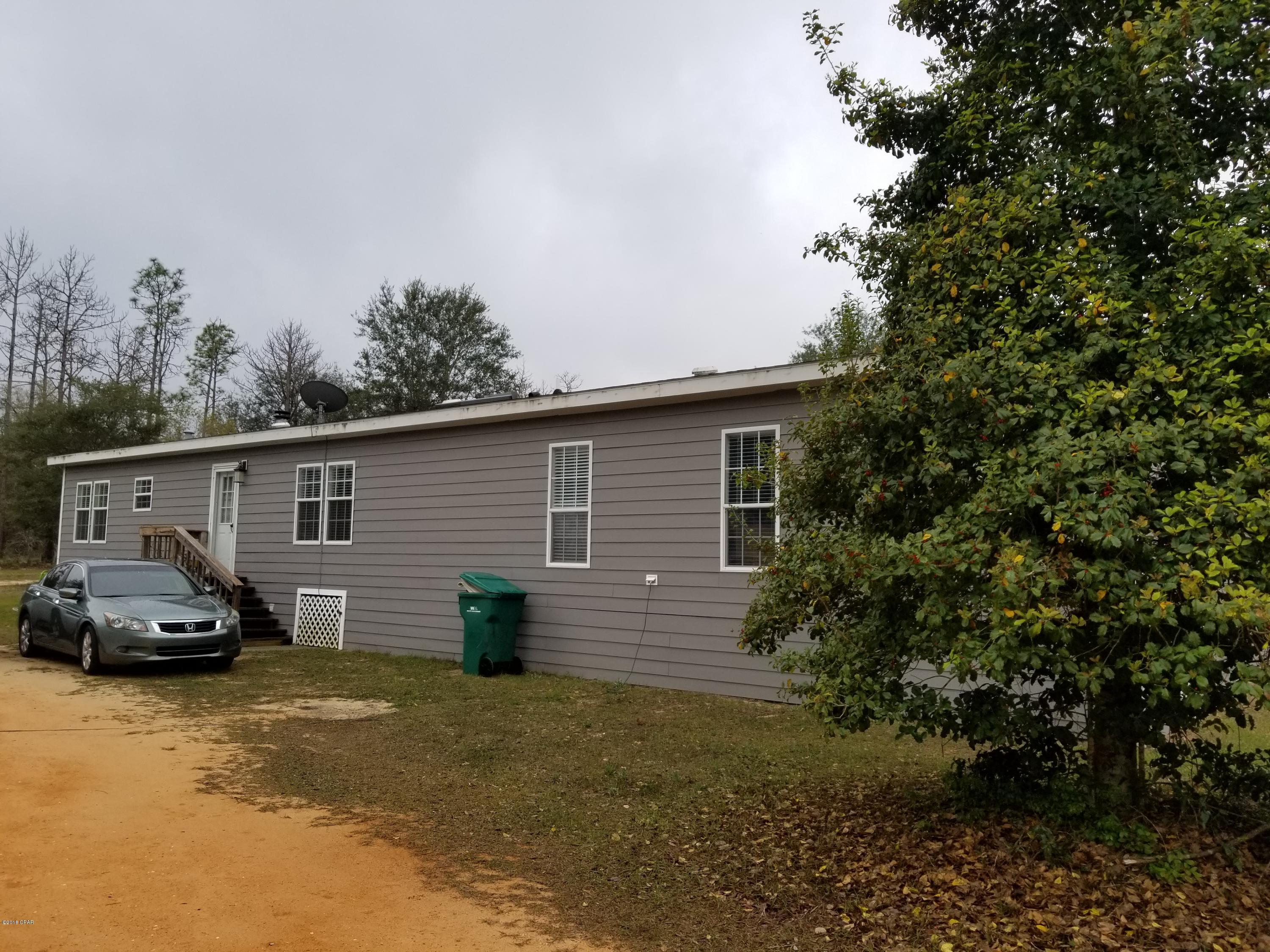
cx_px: 635
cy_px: 476
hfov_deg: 67.3
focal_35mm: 26
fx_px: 954
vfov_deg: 53.1
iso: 50
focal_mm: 4.25
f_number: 1.7
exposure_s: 1/1104
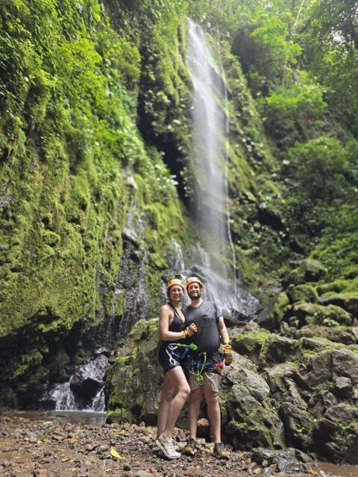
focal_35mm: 23
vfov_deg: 73.9
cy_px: 238
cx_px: 179
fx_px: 317
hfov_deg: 58.9
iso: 250
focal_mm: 6.3
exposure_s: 1/120
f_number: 1.7
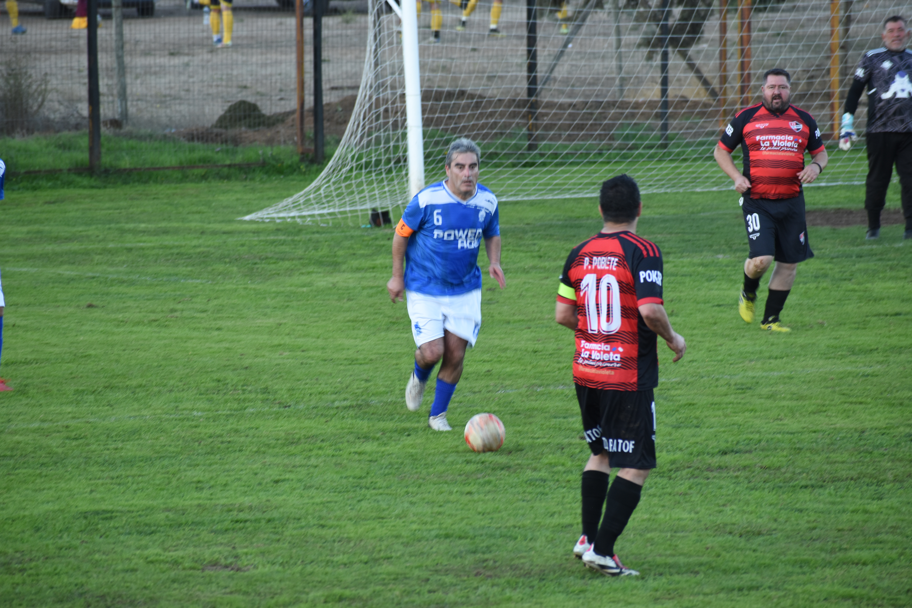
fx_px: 9119
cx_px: 456
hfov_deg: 5.7
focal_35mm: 360
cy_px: 304
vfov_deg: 3.8
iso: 400
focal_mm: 240
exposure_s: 1/80
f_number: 8
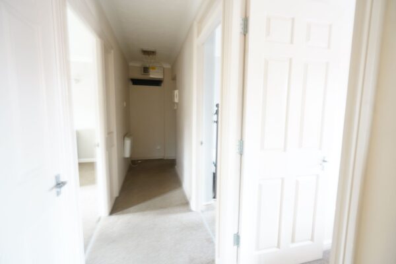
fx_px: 176
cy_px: 132
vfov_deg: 73.7
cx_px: 198
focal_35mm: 16
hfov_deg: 96.7
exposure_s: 1/3
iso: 400
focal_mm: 16
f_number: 5
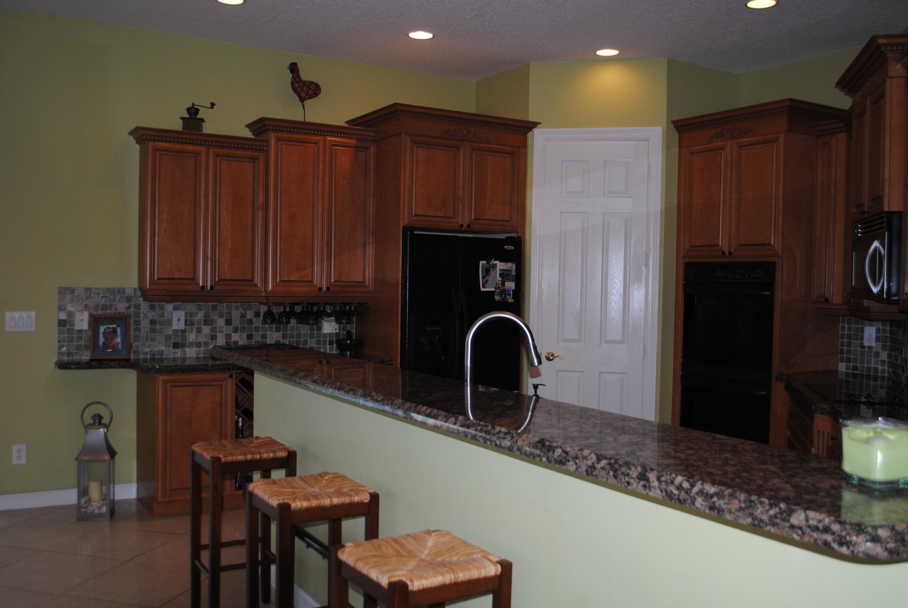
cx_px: 454
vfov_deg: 40.1
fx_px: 833
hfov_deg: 57.2
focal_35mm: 33
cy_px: 304
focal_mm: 22
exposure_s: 1/60
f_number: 4
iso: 200
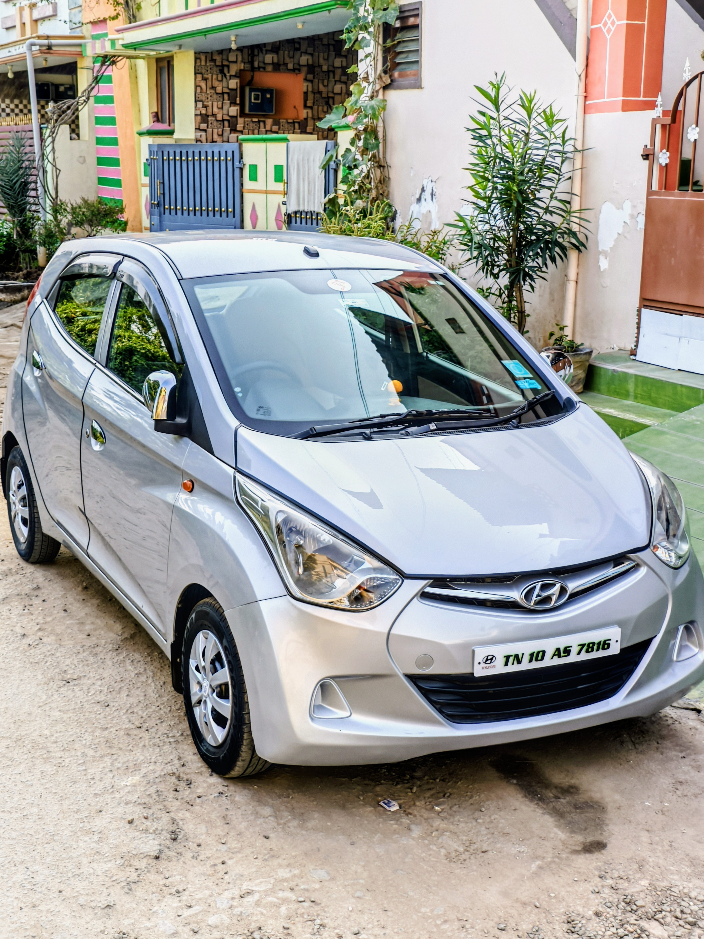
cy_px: 470
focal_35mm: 50
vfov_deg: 38.2
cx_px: 352
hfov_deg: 29.1
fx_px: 1356
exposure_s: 1/303
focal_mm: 7.1
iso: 100
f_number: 1.85
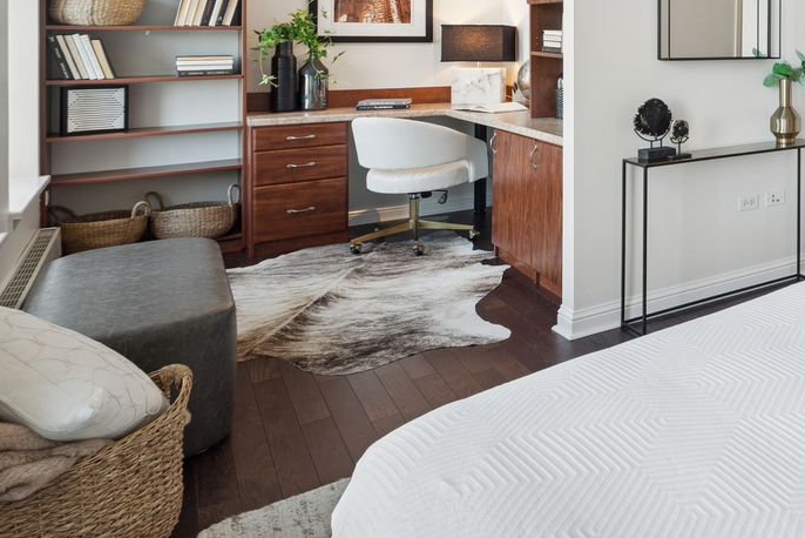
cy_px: 28
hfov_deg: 44.8
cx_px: 866
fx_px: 738
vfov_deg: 36.8
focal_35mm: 33
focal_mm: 14
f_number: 8
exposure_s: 1/20
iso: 200
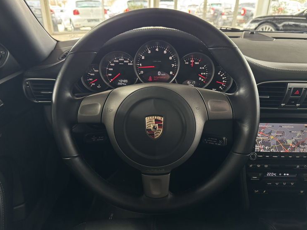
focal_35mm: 25
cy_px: 111
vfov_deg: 54.9
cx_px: 152
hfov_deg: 69.4
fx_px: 222
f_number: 1.78
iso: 500
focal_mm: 6.76
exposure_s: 1/60
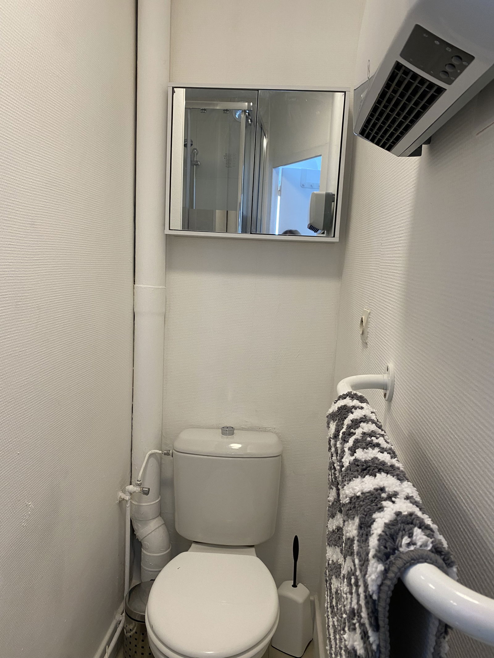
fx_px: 495
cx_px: 247
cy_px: 329
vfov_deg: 67.3
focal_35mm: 26
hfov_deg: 53.1
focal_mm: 4.25
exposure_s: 1/50
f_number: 1.8
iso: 80
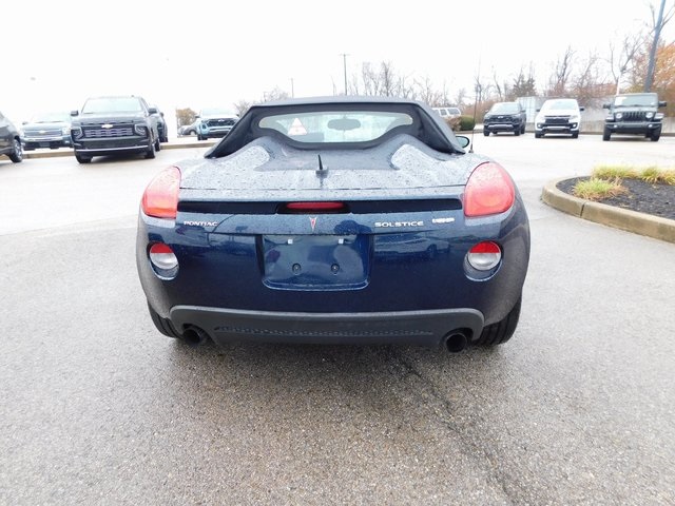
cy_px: 253
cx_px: 338
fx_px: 448
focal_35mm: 23
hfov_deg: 73.9
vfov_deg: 58.9
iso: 220
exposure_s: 1/30
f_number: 3
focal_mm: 4
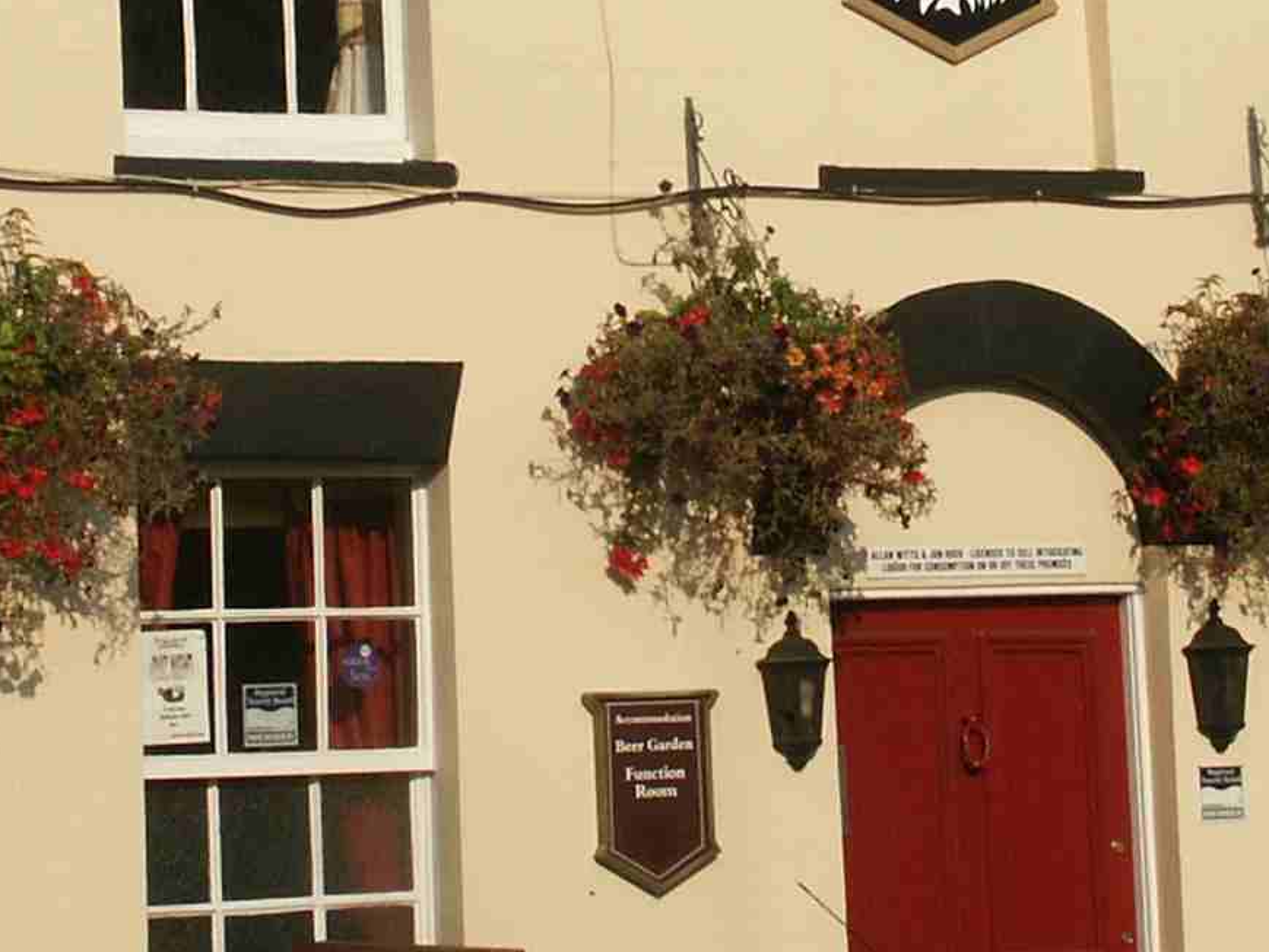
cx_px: 596
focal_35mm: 165
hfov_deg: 12.0
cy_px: -50
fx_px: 6050
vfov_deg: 8.9
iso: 100
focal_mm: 14.38
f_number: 8
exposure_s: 1/500
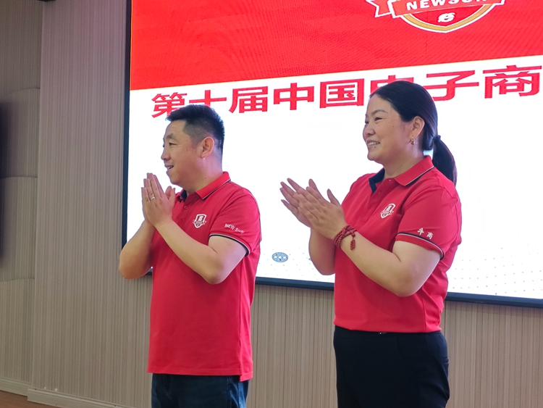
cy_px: 204
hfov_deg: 26.0
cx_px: 272
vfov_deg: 19.6
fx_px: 1177
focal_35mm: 75
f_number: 2
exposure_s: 1/100
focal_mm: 10.1
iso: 1250
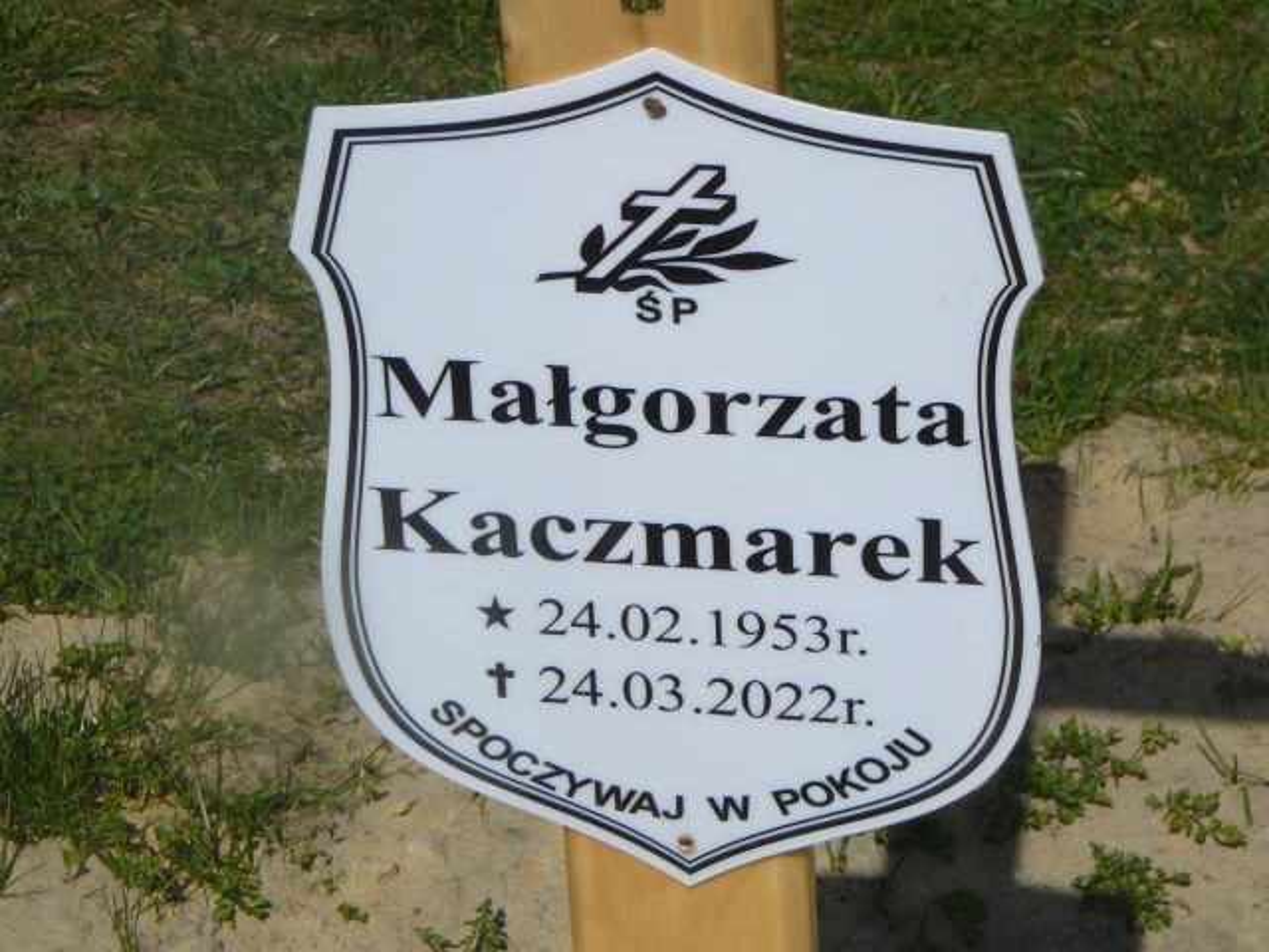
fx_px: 3849
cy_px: 476
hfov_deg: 18.7
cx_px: 634
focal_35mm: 105
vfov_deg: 14.1
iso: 80
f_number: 6.3
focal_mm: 15.6
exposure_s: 1/800
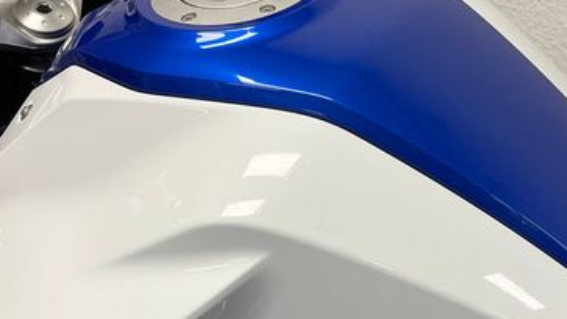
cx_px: 320
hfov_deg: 41.3
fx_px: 752
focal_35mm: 50
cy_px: 167
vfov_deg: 23.9
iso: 100
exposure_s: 1/100
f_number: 1.6
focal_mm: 5.1
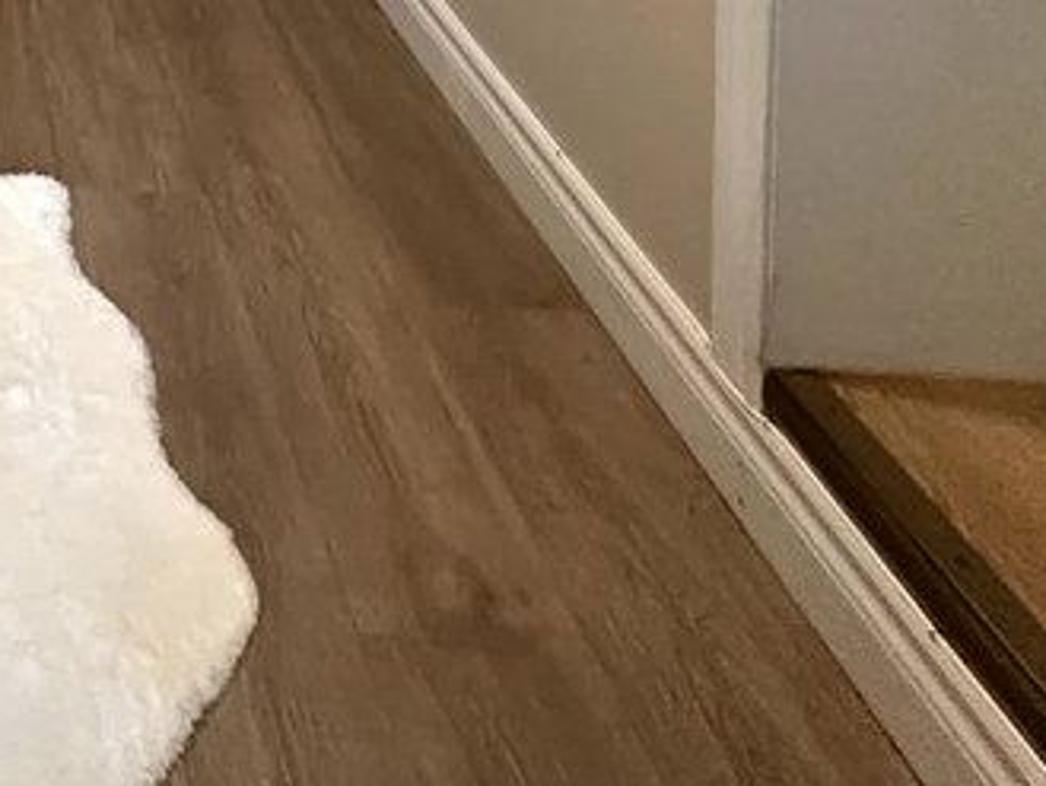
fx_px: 1391
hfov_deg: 29.1
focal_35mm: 46
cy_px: -391
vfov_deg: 24.5
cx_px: -451
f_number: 2.2
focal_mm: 2.22
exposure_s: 1/60
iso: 640
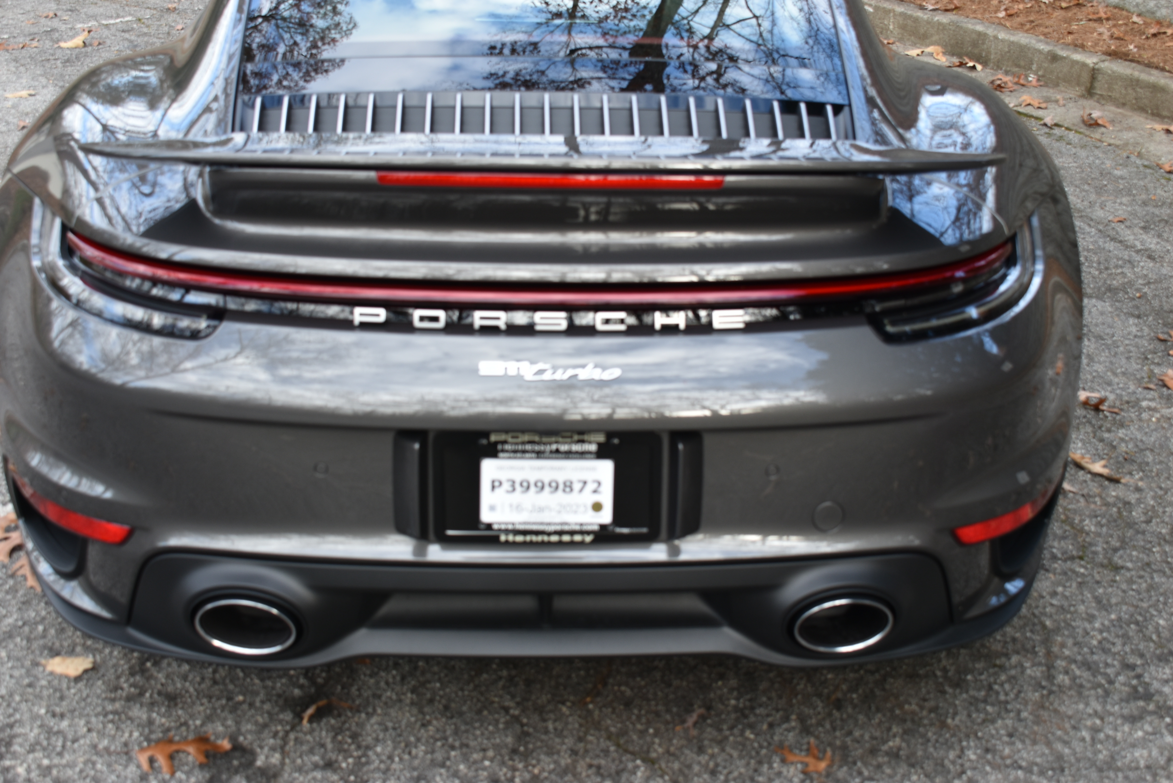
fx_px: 1662
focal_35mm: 51
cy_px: 392
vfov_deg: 26.5
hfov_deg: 38.9
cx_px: 586
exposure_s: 1/60
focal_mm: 34
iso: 180
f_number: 8
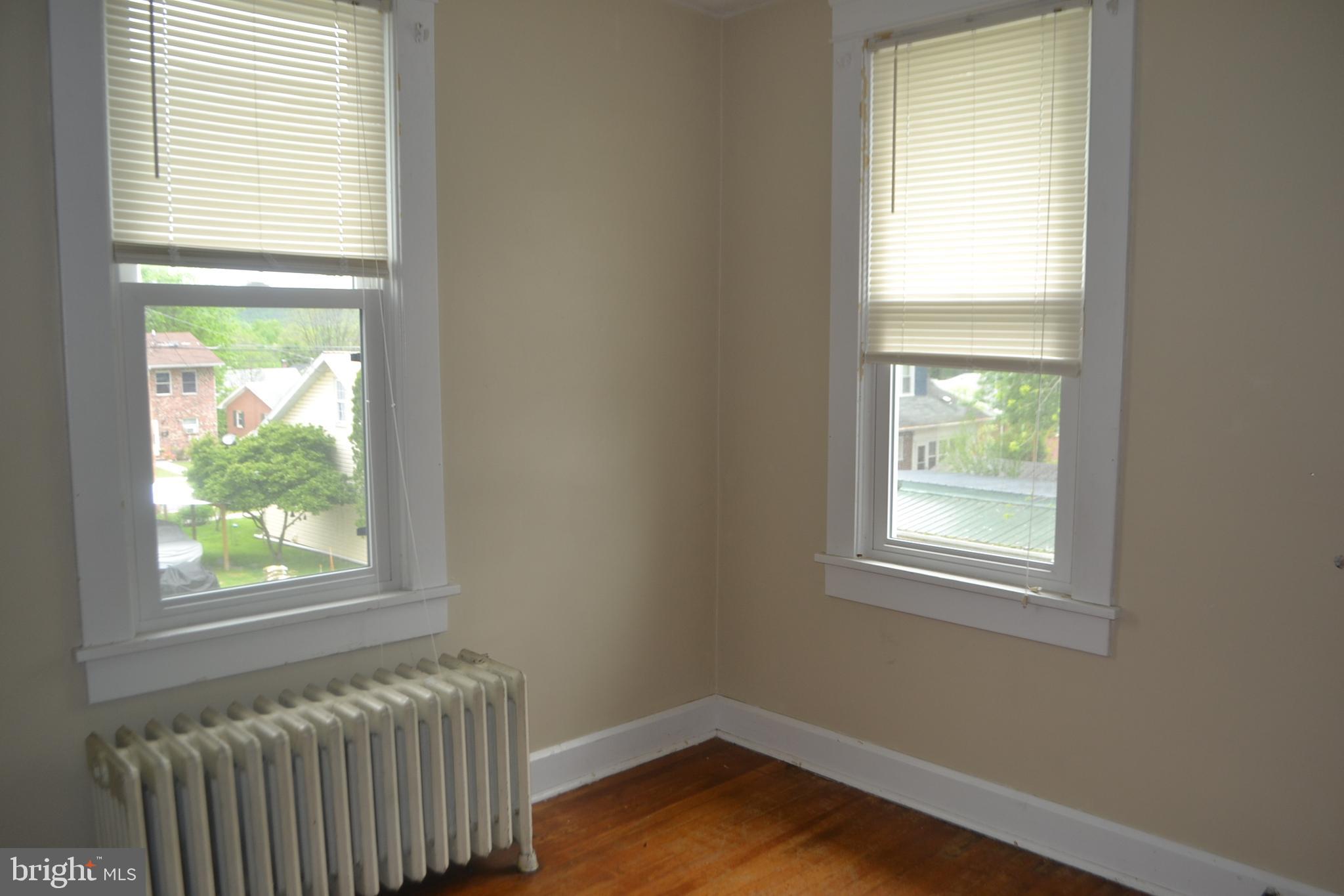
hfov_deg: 67.4
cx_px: 672
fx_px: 1008
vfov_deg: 47.9
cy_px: 448
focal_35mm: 27
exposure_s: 1/125
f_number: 4
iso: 220
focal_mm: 18
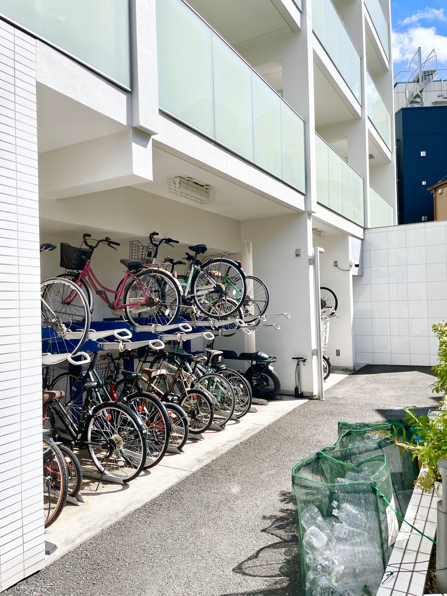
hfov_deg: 53.1
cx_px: 224
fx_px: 448
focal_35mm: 26
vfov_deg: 67.3
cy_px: 298
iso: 32
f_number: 1.6
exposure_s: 1/3731
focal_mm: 4.2
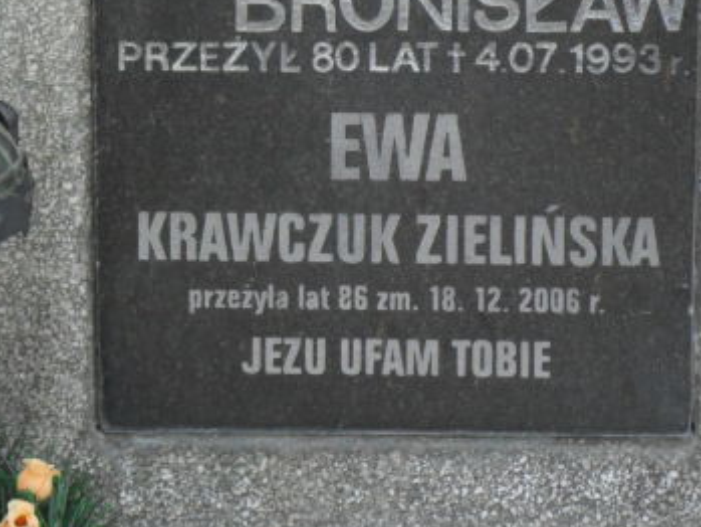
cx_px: -24
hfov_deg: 9.1
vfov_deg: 6.8
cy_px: -125
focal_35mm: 217
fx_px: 4396
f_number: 3.9
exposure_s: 1/250
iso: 100
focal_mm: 13.2
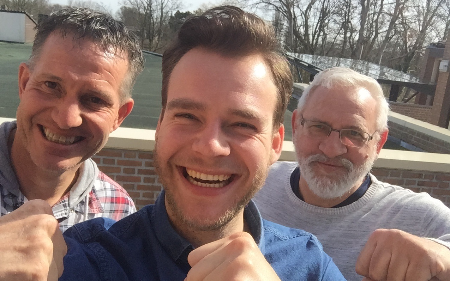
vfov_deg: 38.3
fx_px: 405
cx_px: 225
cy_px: 143
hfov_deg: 58.1
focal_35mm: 33
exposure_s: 1/1059
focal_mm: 2.65
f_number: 2.2
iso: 32
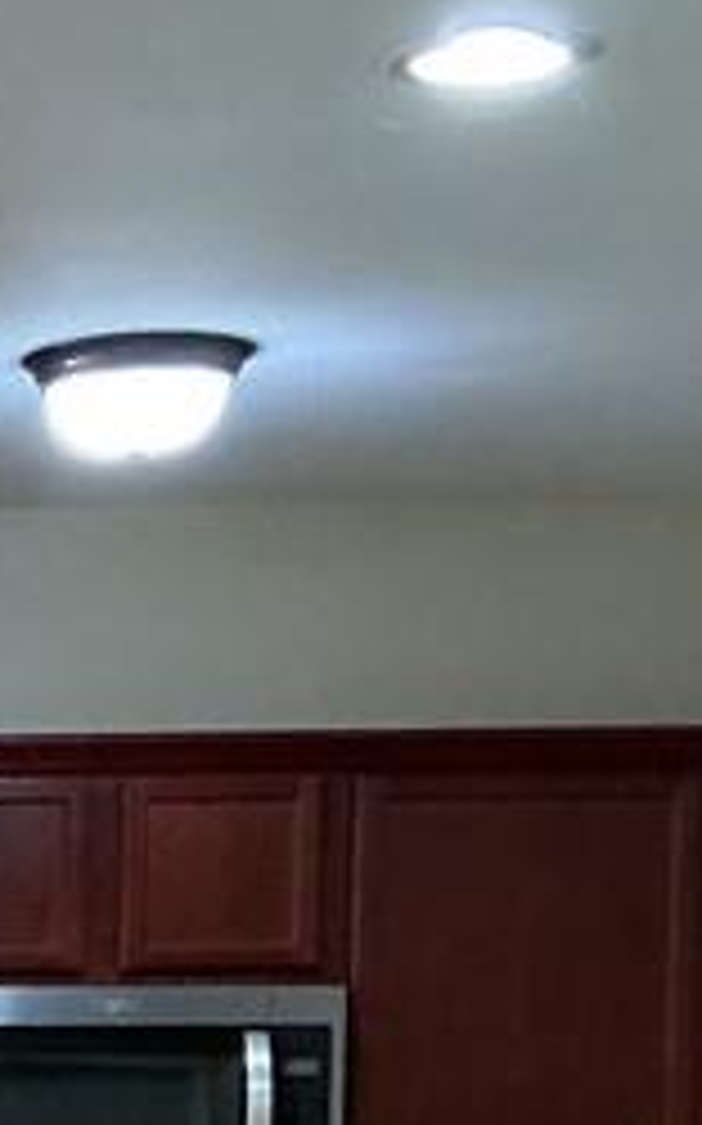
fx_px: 3861
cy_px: 1395
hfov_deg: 9.5
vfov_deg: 15.9
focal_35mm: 126
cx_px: -824
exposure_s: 1/60
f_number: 1.8
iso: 125
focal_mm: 3
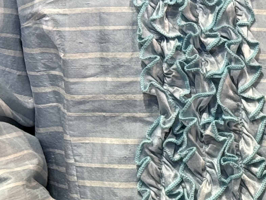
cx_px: 581
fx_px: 1898
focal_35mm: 247
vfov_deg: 5.9
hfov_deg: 7.6
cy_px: -216
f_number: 1.78
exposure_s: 1/61
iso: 64
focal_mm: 6.86
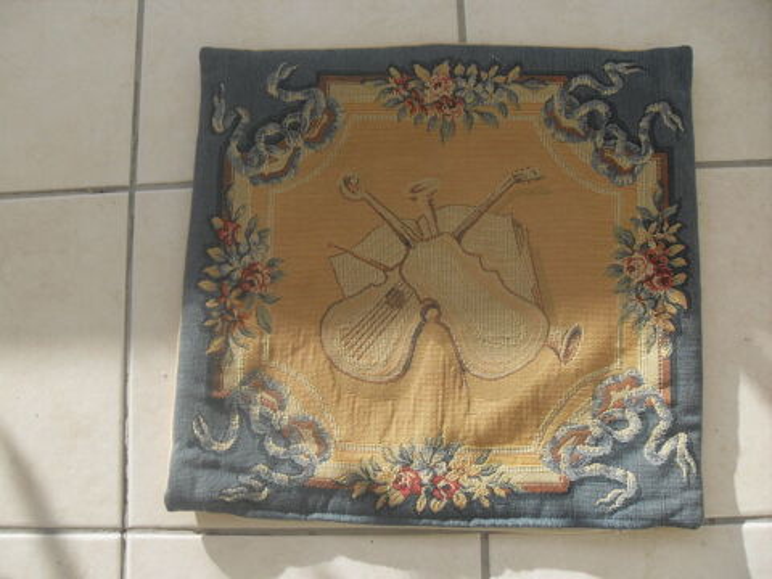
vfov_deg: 38.7
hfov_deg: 50.1
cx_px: 386
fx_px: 825
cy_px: 290
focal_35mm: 37
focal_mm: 6.3
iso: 80
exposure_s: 1/90
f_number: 8.9
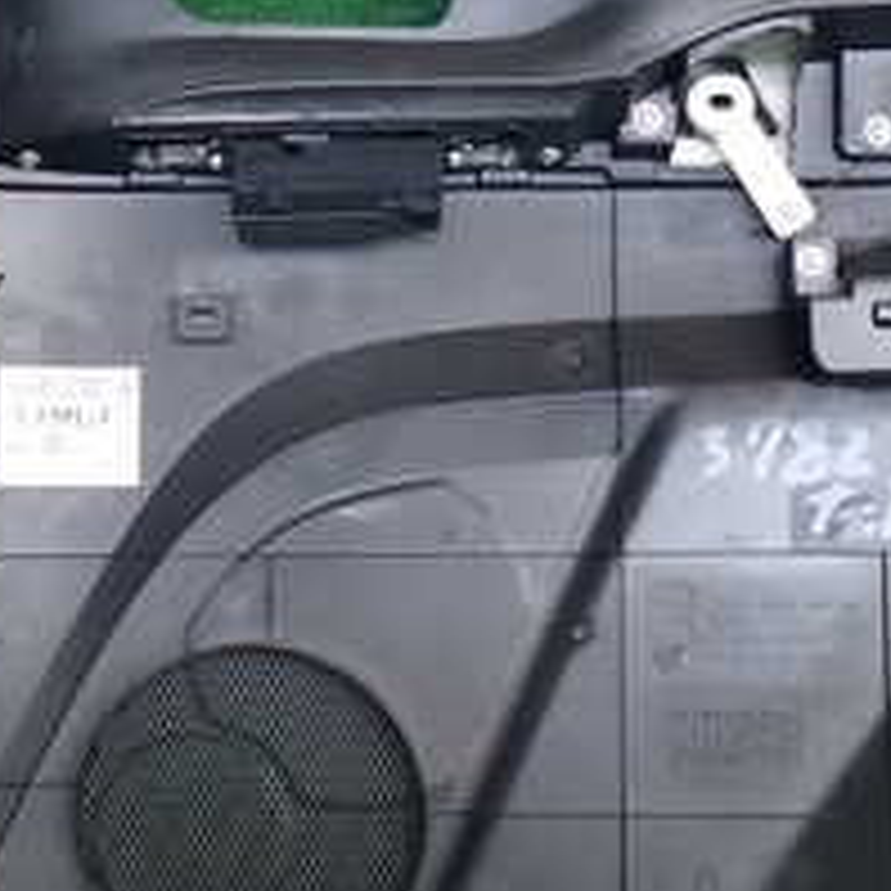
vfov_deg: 25.7
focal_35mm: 67
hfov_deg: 25.6
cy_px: 392
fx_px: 1951
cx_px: 562
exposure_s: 1/125
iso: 160
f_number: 2
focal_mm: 4.5
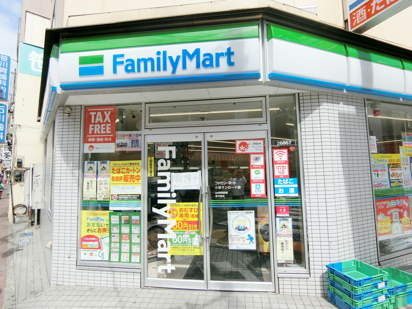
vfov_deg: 68.7
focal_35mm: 19
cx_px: 206
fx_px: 226
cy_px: 154
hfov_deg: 84.7
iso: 80
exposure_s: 1/250
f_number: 6.9
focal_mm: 4.06
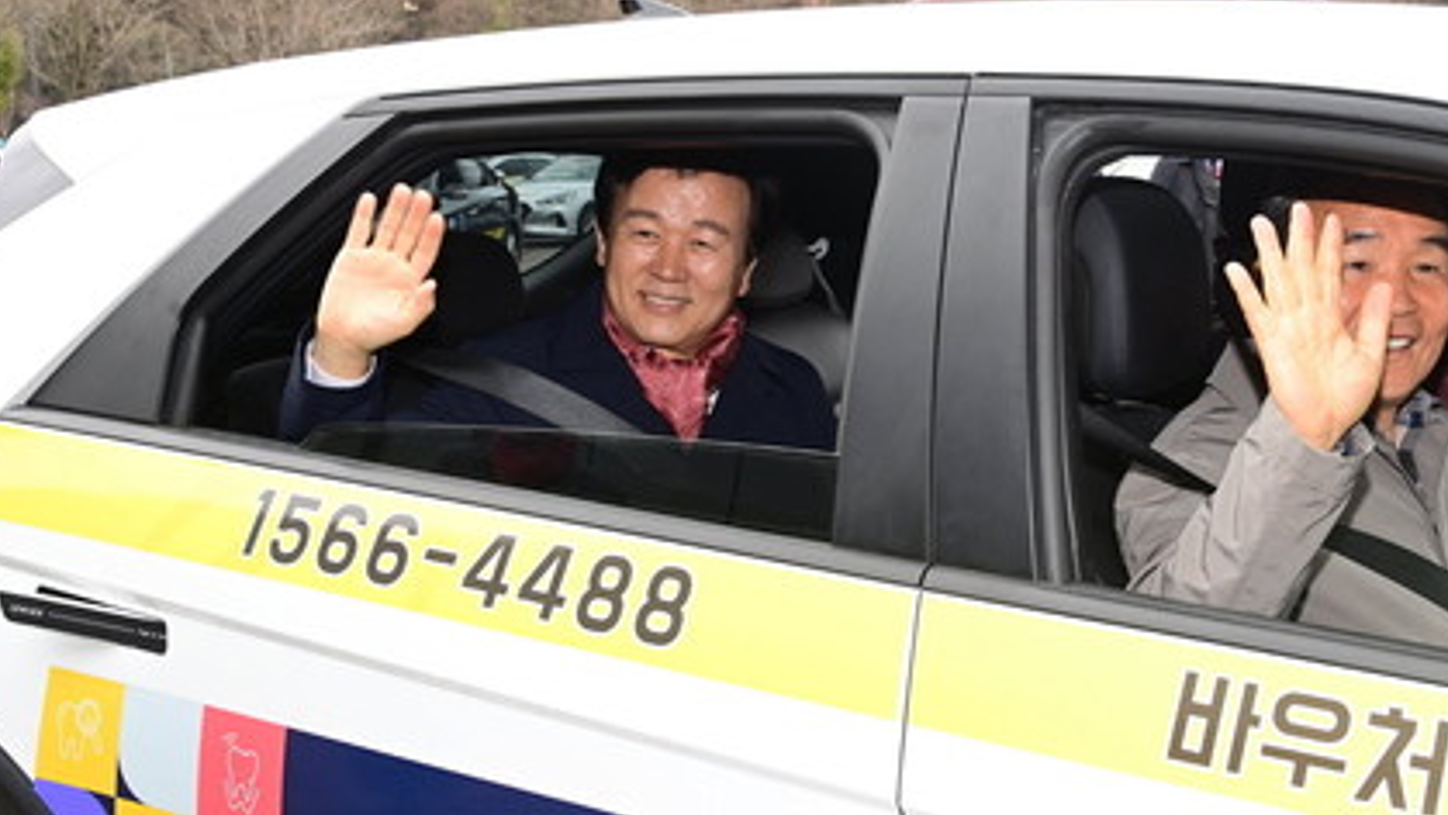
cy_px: 373
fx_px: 1844
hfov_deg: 42.2
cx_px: 988
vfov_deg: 24.9
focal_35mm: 48
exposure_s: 1/250
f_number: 7.1
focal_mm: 32
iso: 800
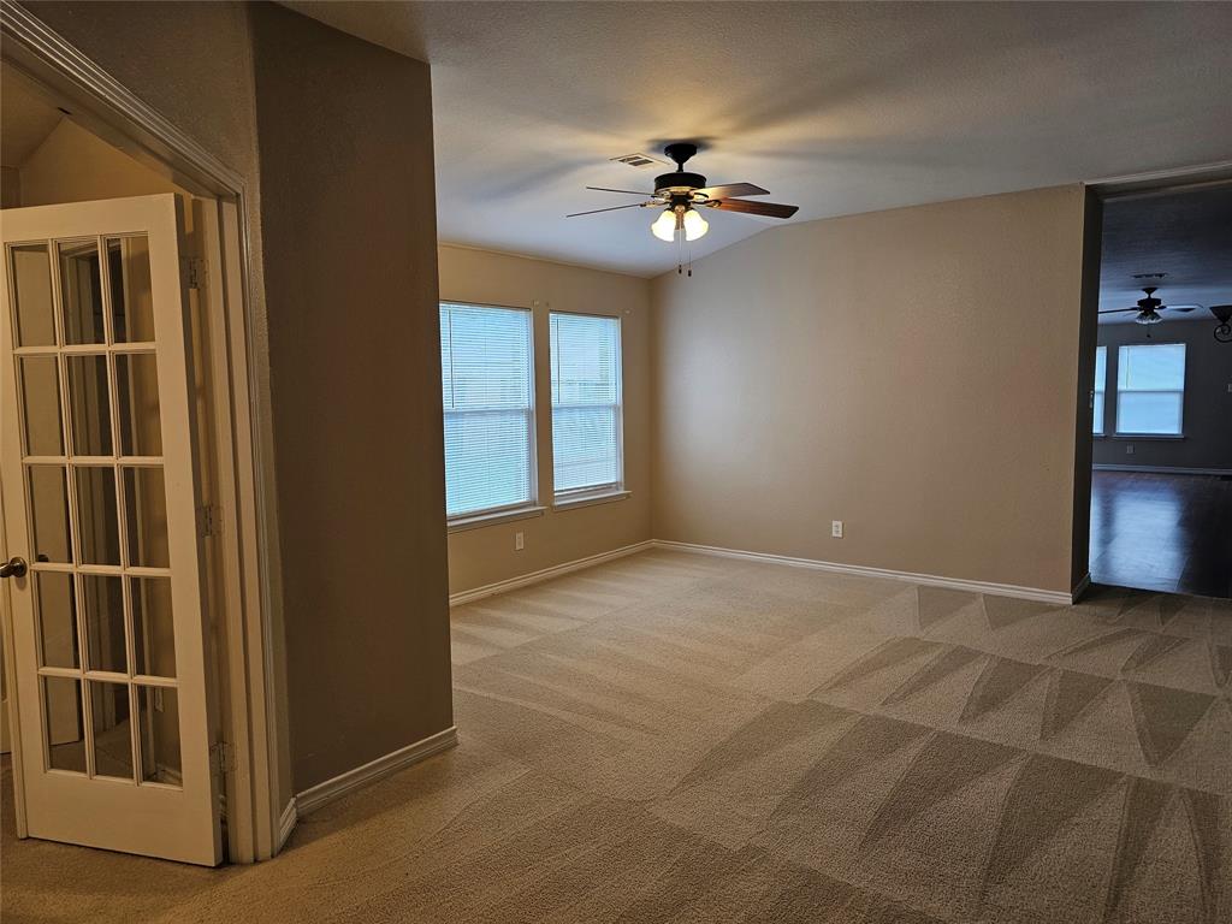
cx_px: 616
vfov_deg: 58.9
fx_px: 819
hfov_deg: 73.9
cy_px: 462
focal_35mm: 23
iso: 160
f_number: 1.7
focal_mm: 6.3
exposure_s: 1/120
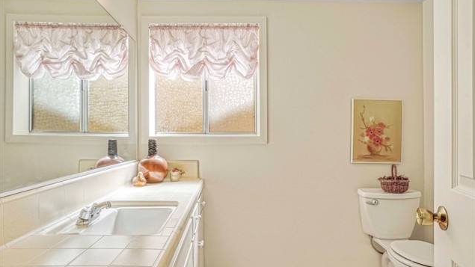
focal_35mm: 19
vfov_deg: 58.2
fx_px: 239
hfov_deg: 89.6
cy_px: 145
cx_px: 238
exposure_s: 1/25
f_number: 16
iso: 250
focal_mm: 12
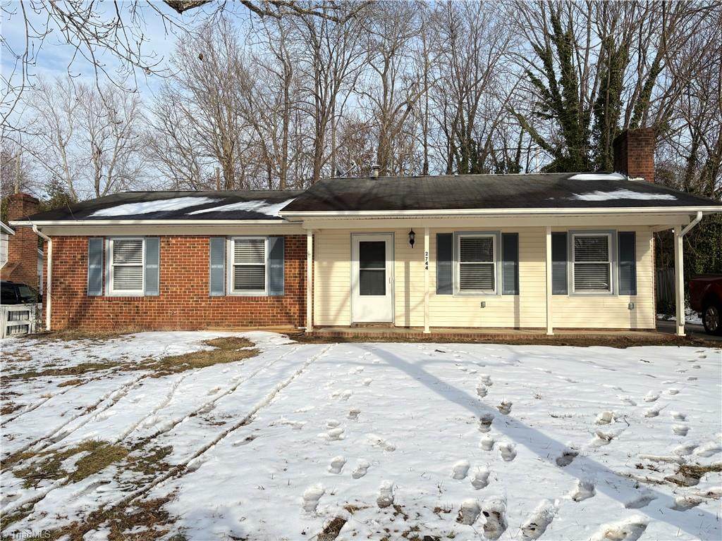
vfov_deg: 53.1
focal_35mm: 26
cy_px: 270
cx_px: 361
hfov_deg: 67.3
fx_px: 542
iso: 50
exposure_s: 1/2451
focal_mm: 5.96
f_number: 1.6
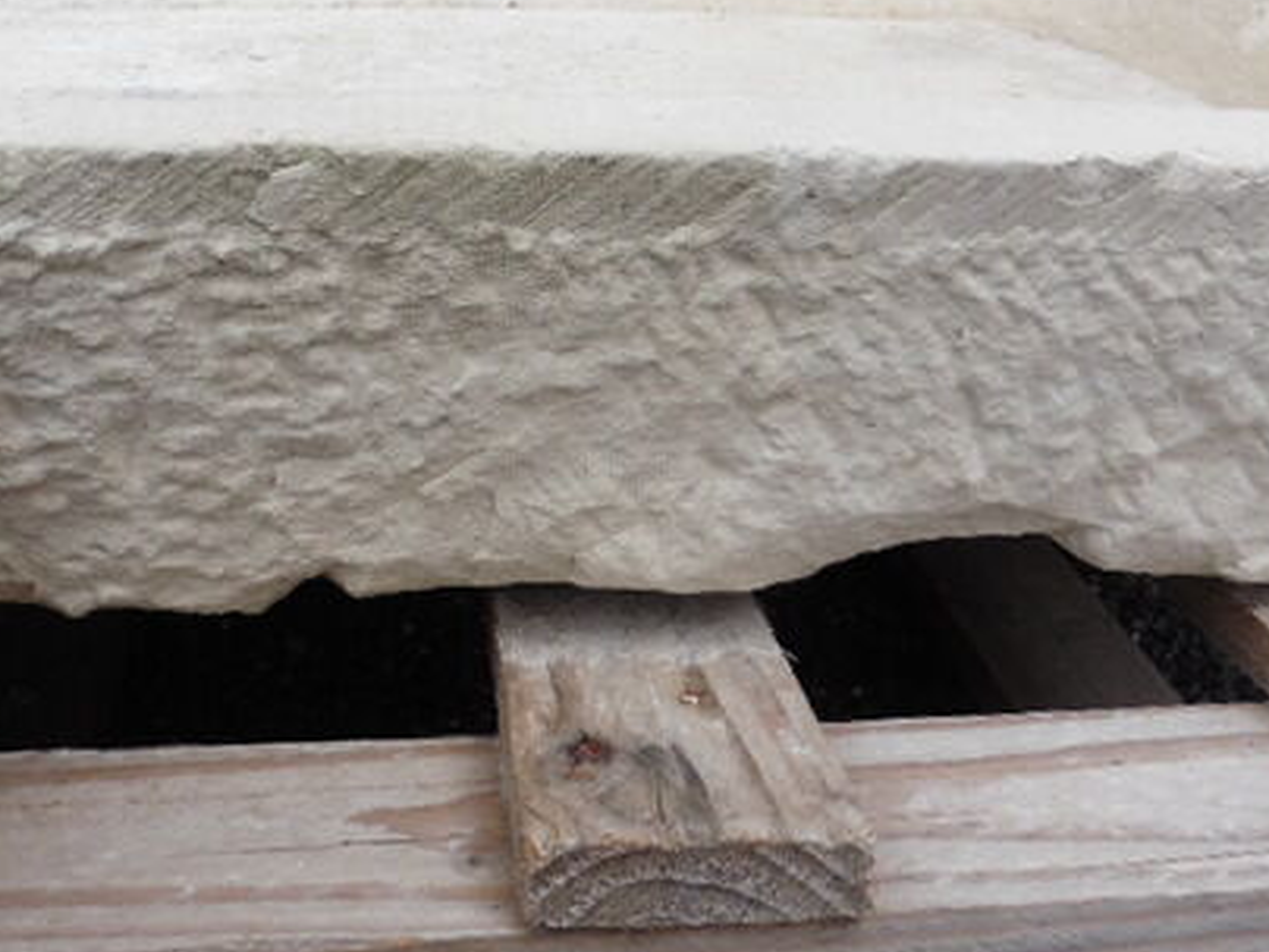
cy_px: 226
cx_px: 550
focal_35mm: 38
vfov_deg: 36.7
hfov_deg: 48.8
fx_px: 1393
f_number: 4
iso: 100
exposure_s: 1/320
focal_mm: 4.3
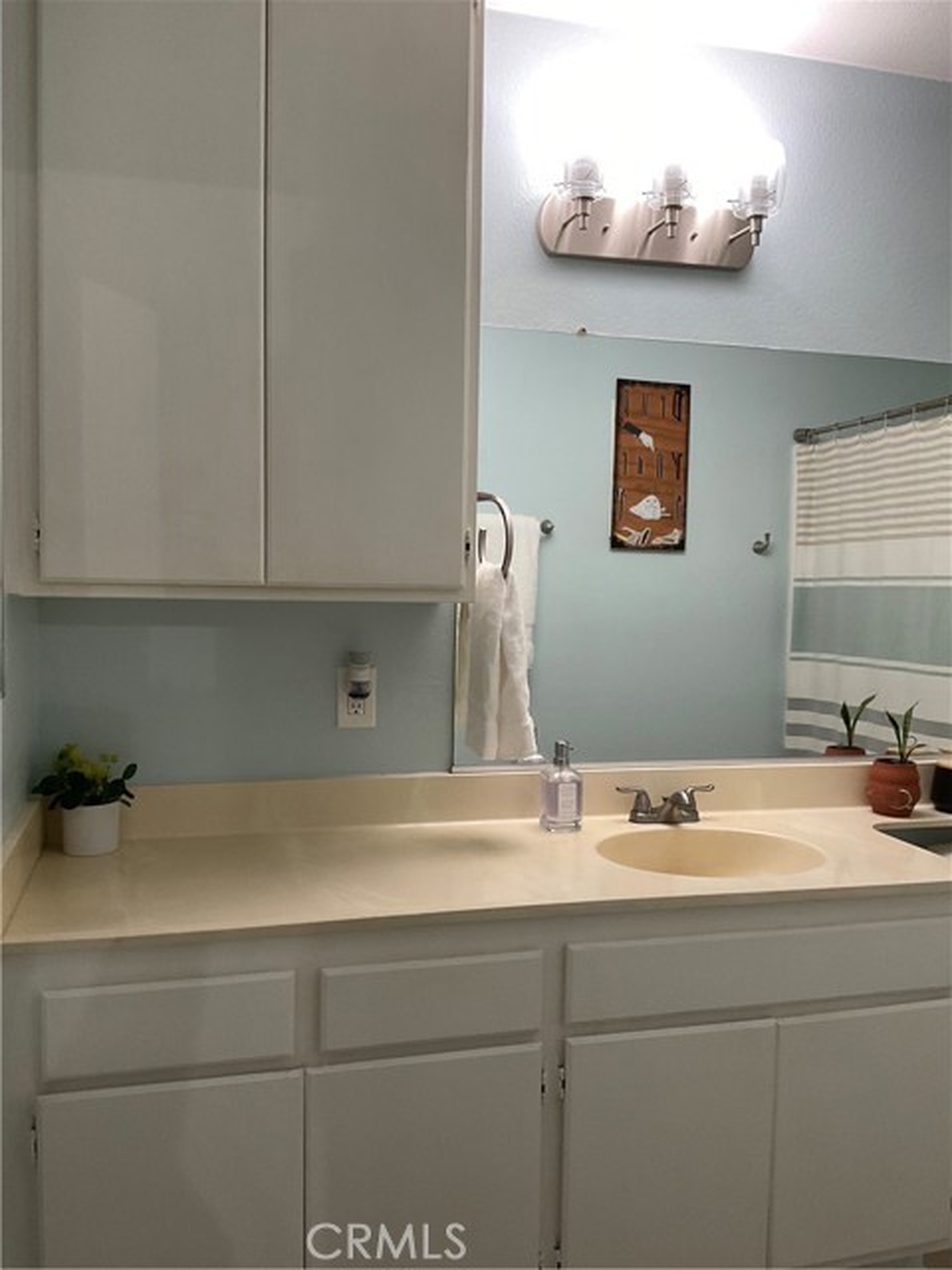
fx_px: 1063
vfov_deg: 61.7
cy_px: 635
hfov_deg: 48.2
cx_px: 476
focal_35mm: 29
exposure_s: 1/60
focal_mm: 3
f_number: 1.8
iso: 100
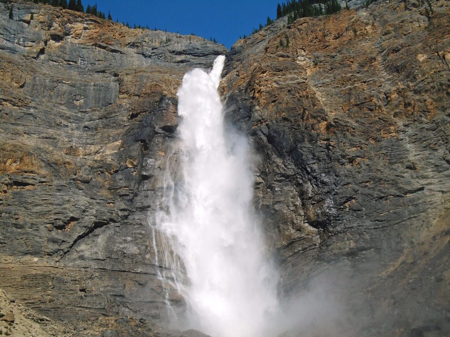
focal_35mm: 49
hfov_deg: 38.9
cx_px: 225
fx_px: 637
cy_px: 168
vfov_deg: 29.7
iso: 100
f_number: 11.3
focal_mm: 8.7
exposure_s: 1/200
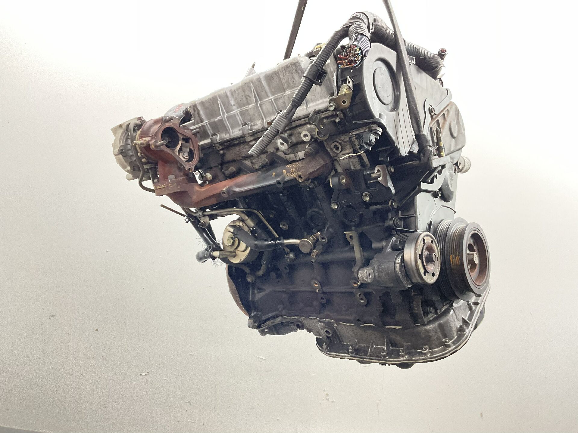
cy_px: 216
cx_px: 289
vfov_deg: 48.2
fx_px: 484
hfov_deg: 61.7
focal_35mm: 29
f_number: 1.8
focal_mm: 3
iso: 160
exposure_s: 1/50
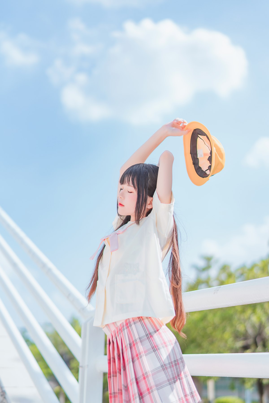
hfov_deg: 27.0
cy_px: 202
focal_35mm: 50
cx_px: 134
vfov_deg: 39.6
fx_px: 560
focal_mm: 50
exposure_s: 1/3200
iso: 100
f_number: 1.4
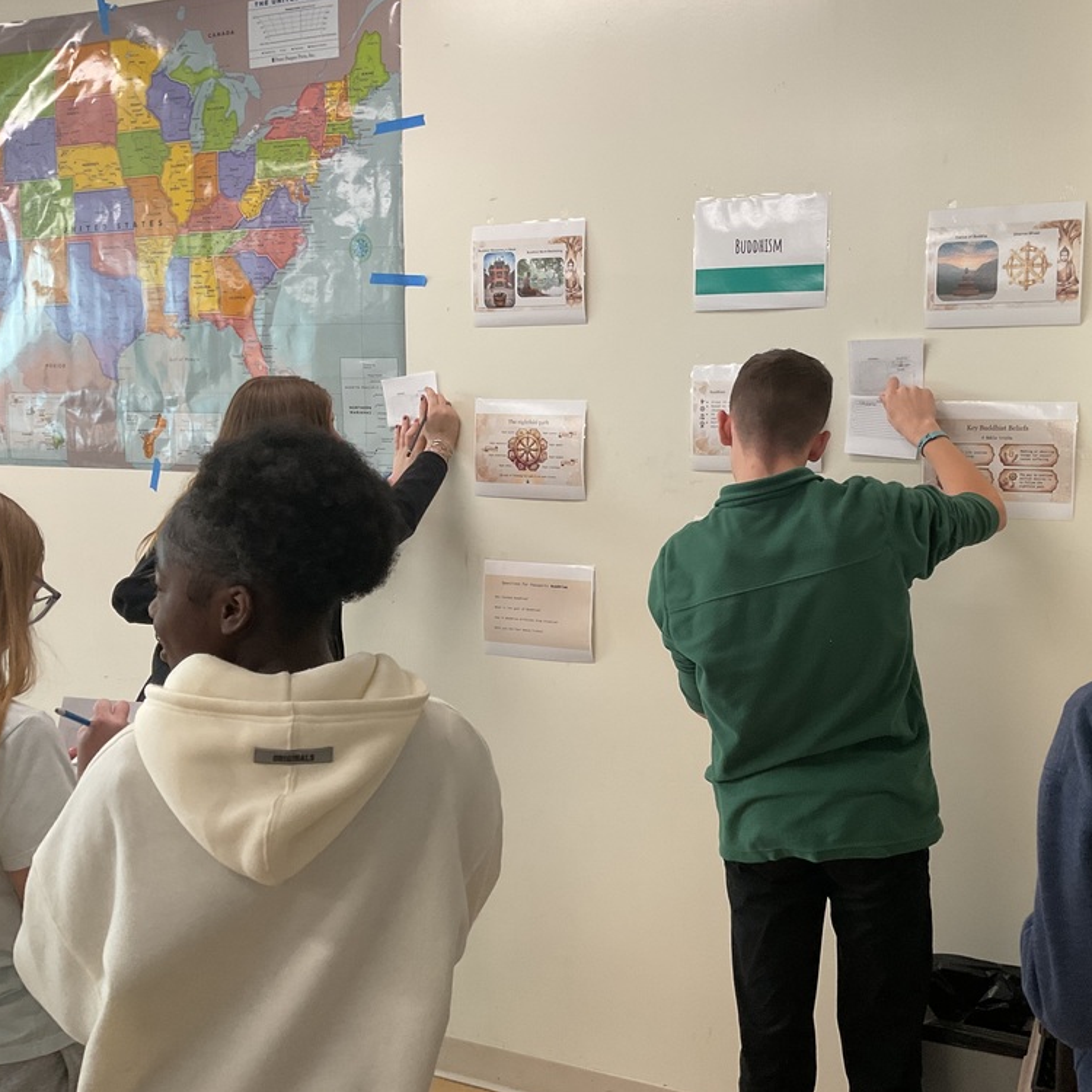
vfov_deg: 47.2
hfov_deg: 46.6
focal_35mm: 35
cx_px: 708
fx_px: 1249
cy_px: 547
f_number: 1.8
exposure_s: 1/60
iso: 80
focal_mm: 3
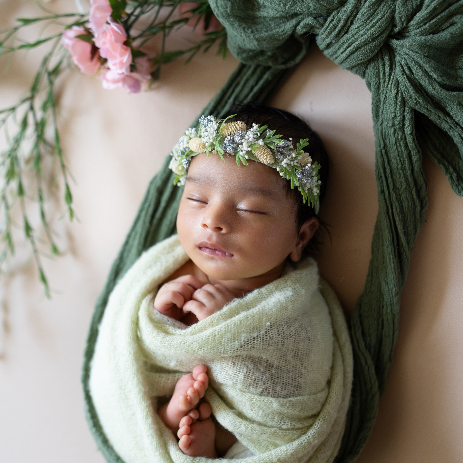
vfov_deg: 34.0
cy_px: 230
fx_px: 757
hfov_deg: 34.0
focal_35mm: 50
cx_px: 220
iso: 250
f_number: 2
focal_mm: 35
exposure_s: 1/80
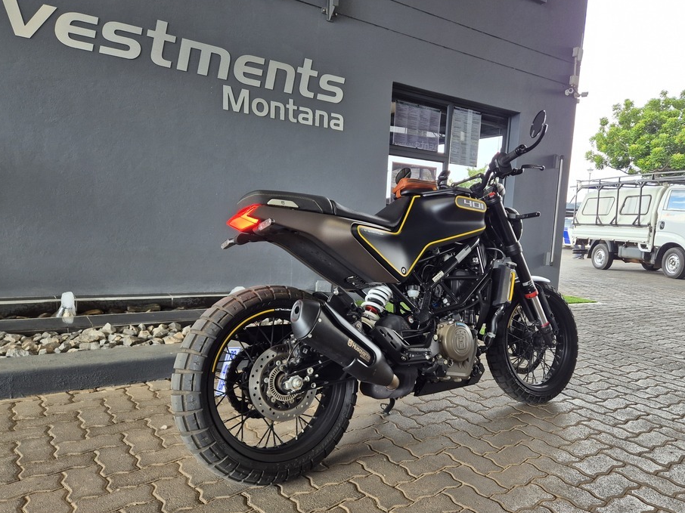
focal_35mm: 26
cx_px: 371
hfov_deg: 67.2
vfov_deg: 53.0
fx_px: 514
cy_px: 280
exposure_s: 1/180
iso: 125
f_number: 1.8
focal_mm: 5.4
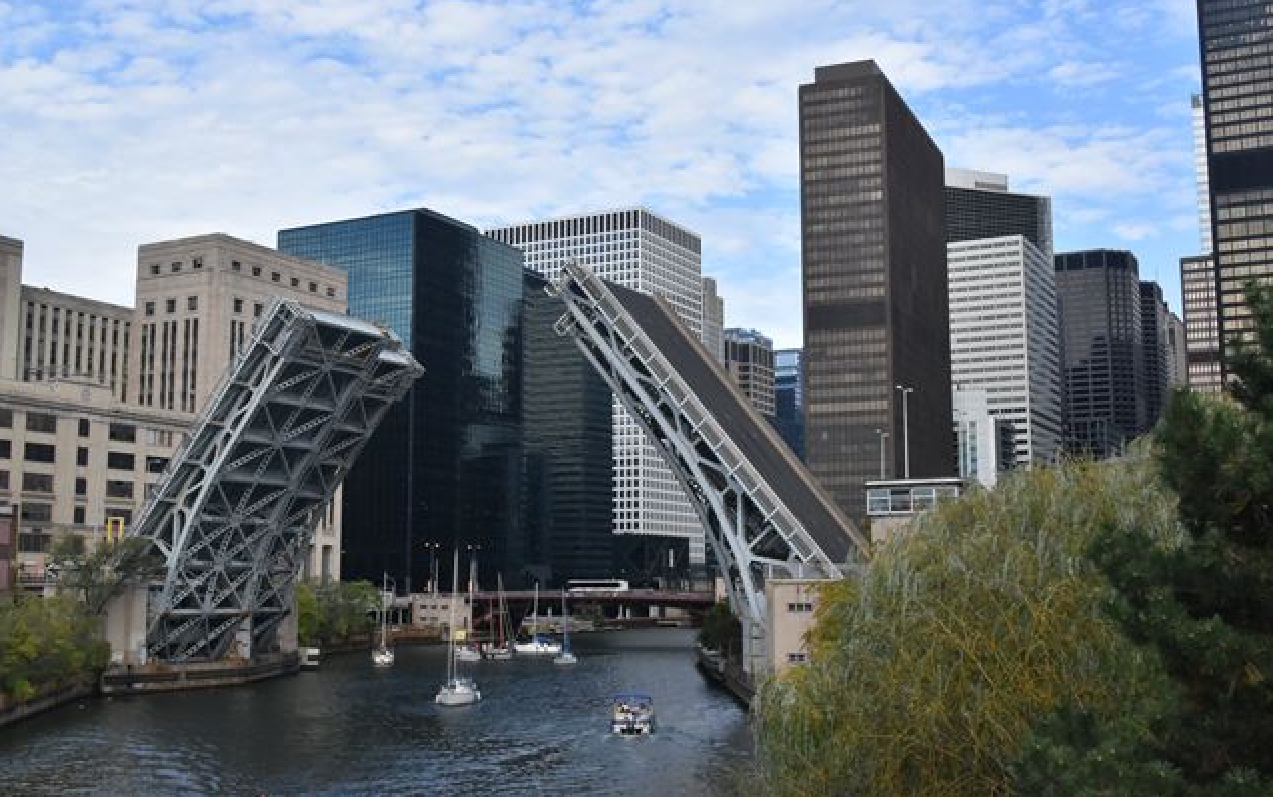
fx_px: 1388
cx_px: 636
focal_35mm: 40
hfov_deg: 49.3
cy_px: 371
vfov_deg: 32.0
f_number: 14
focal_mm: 26
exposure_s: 1/640
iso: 1000
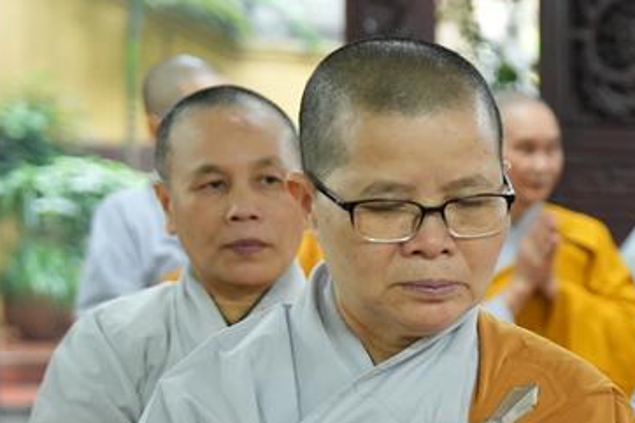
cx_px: 1033
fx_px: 2750
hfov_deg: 12.4
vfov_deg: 8.7
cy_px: 435
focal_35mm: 156
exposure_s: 1/100
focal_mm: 47
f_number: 2.8
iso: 3200
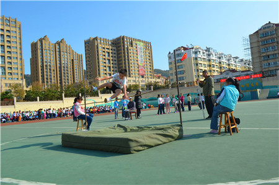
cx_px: 140
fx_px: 209
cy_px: 92
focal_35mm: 27
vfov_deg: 47.7
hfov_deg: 67.5
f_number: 6.3
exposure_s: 1/1600
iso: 400
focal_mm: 18
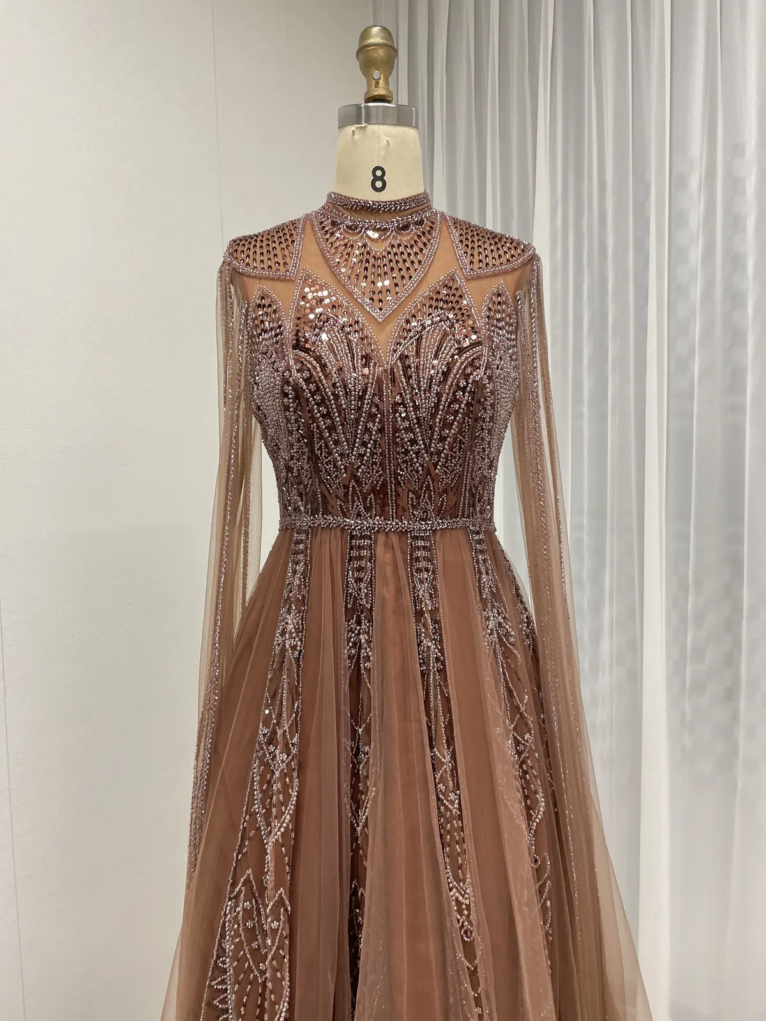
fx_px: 767
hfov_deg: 53.1
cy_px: 510
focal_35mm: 26
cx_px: 383
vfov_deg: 67.3
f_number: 1.6
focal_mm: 4.2
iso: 250
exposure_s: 1/50
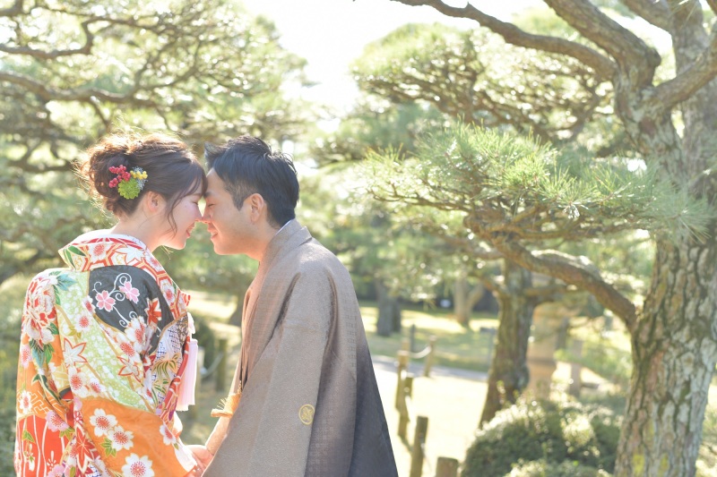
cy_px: 238
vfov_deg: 23.4
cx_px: 358
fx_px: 1155
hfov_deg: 34.5
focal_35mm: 58
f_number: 3.2
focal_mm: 58
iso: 100
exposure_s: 1/125
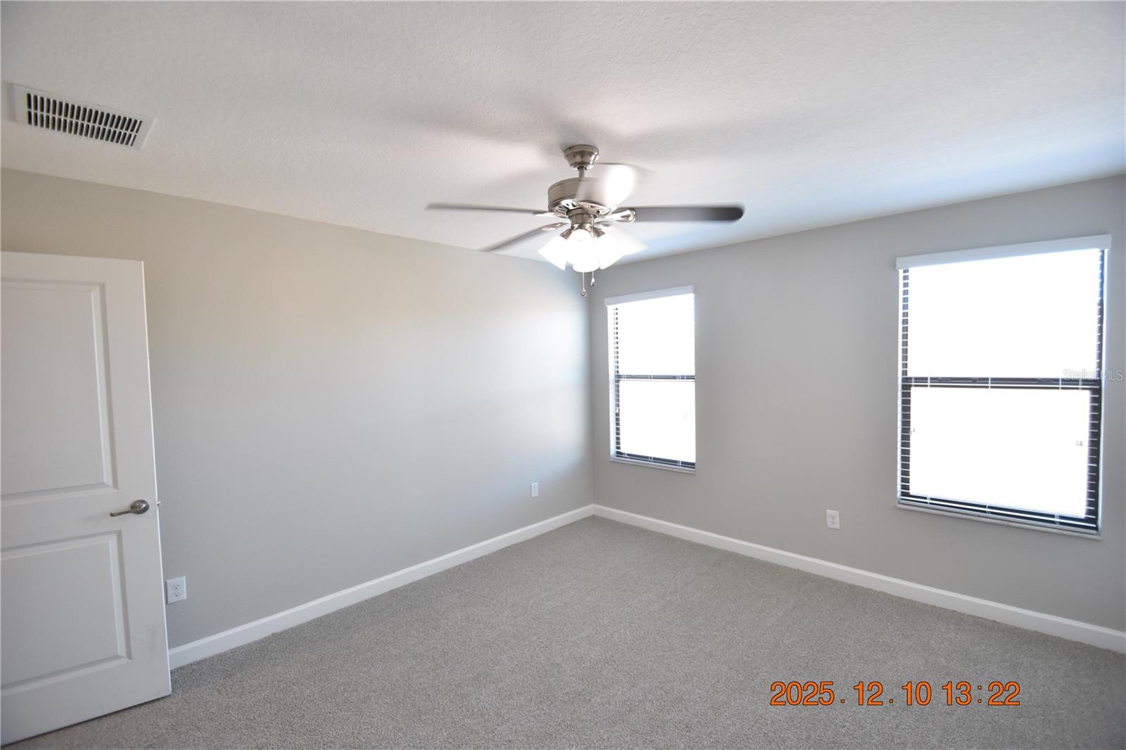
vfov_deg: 77.3
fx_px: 469
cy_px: 375
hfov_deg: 100.4
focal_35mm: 15
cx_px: 563
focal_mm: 10
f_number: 3.5
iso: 800
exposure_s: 1/90
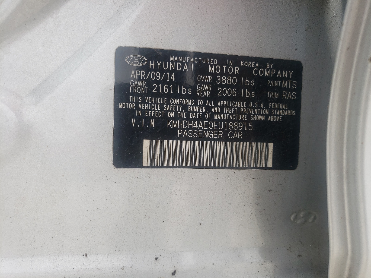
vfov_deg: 53.1
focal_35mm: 26
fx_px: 279
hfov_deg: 67.3
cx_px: 186
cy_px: 139
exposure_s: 1/833
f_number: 1.5
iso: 50
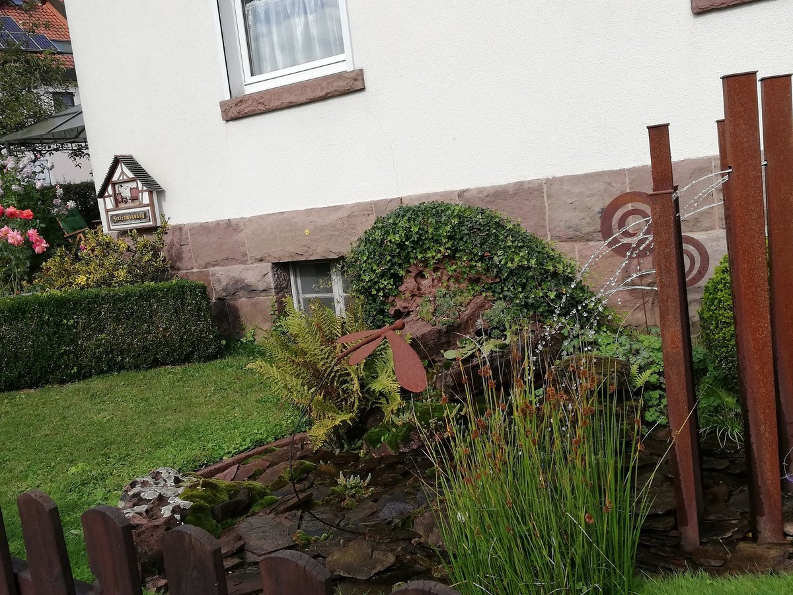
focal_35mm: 36
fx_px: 825
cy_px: 298
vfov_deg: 39.7
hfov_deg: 51.4
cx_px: 396
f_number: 2.2
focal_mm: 3.81
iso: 50
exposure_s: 1/745
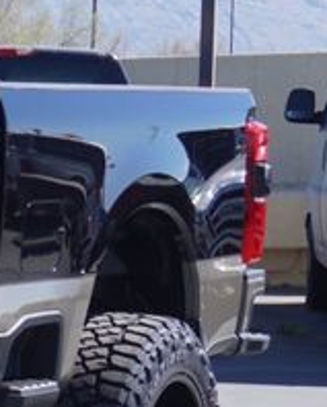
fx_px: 2631
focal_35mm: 218
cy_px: 417
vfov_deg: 8.8
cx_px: -703
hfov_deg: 6.4
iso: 100
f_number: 8
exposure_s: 1/160
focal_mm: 30
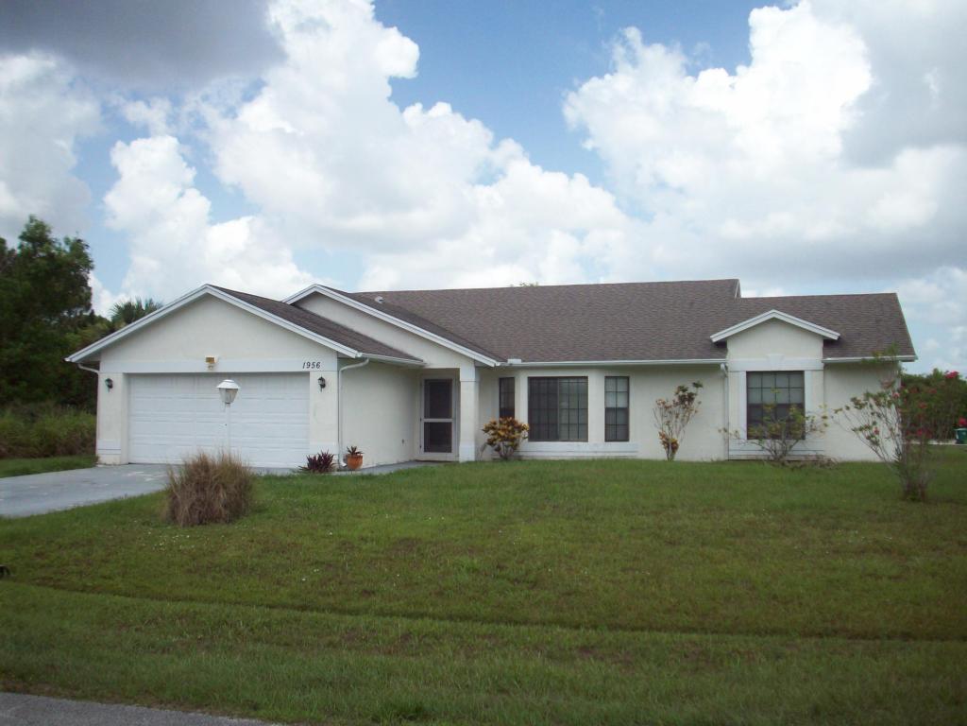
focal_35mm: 37
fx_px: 1034
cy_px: 363
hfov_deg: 50.1
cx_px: 484
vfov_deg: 38.7
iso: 80
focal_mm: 6.2
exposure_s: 1/387
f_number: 5.6
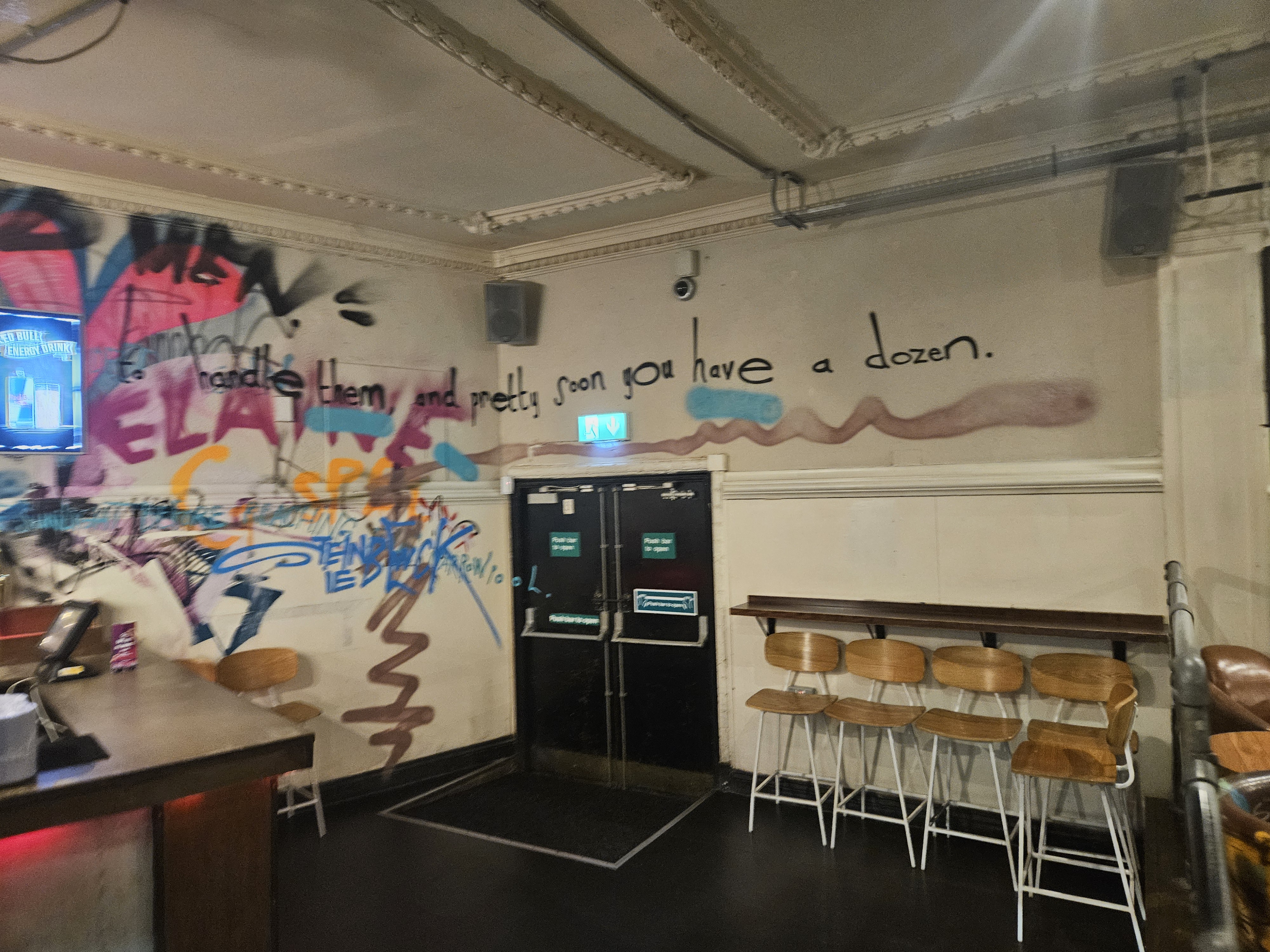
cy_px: 476
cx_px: 635
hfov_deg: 73.9
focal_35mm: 23
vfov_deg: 58.9
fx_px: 844
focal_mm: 5.4
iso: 500
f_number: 1.8
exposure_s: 1/25
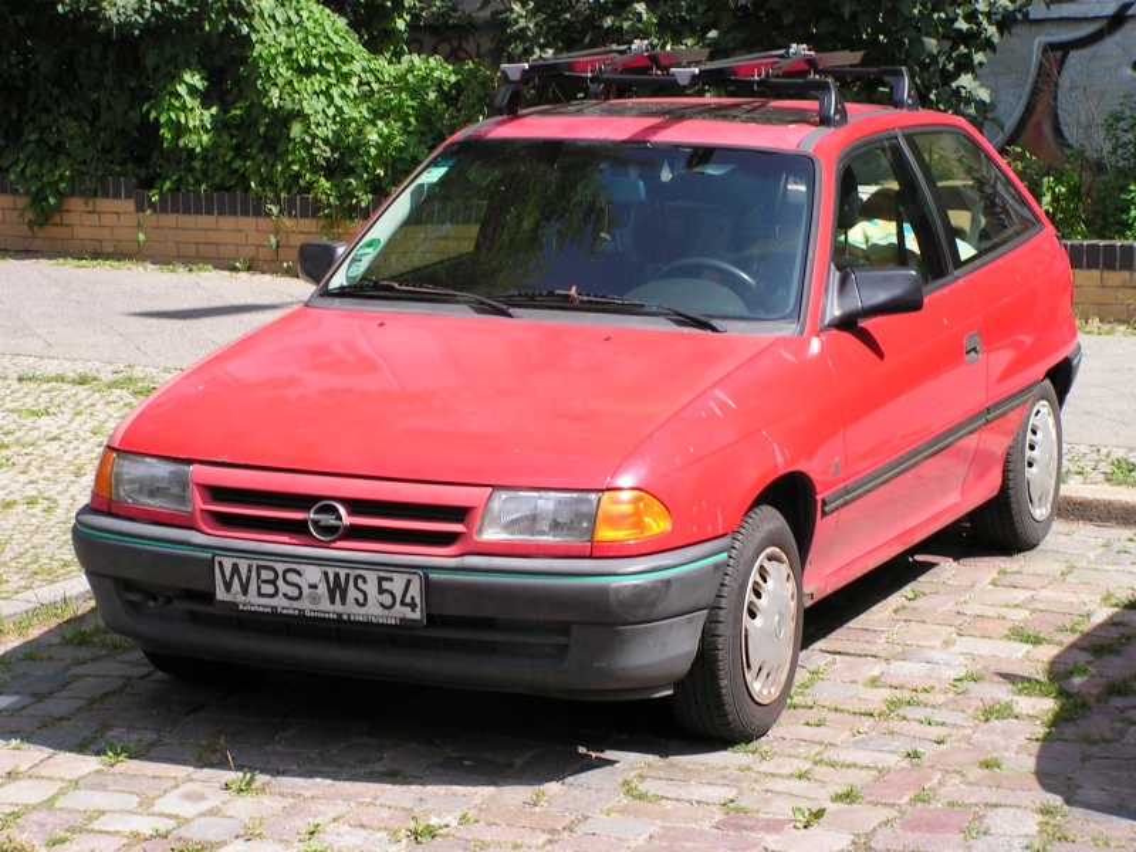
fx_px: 2954
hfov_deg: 21.8
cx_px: 568
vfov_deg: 16.4
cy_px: 426
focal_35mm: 90
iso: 64
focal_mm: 15.1
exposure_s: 1/250
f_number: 4.8
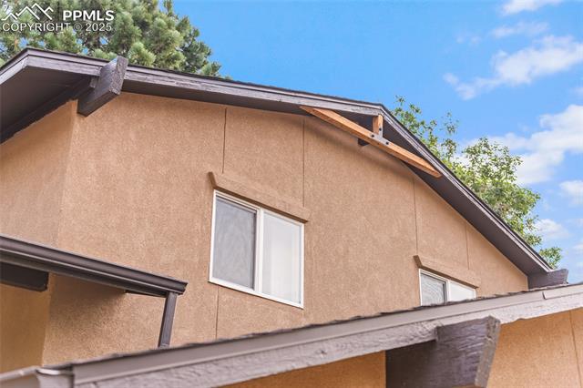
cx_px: 292
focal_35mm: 47
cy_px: 194
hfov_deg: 41.9
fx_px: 761
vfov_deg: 28.6
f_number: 2.8
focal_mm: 47
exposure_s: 1/100
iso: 100
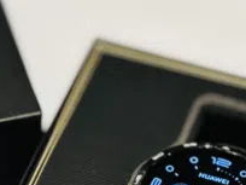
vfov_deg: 6.1
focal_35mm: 241
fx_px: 1713
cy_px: 0
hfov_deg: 8.2
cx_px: 65
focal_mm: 9
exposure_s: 1/14
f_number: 2.8
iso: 400
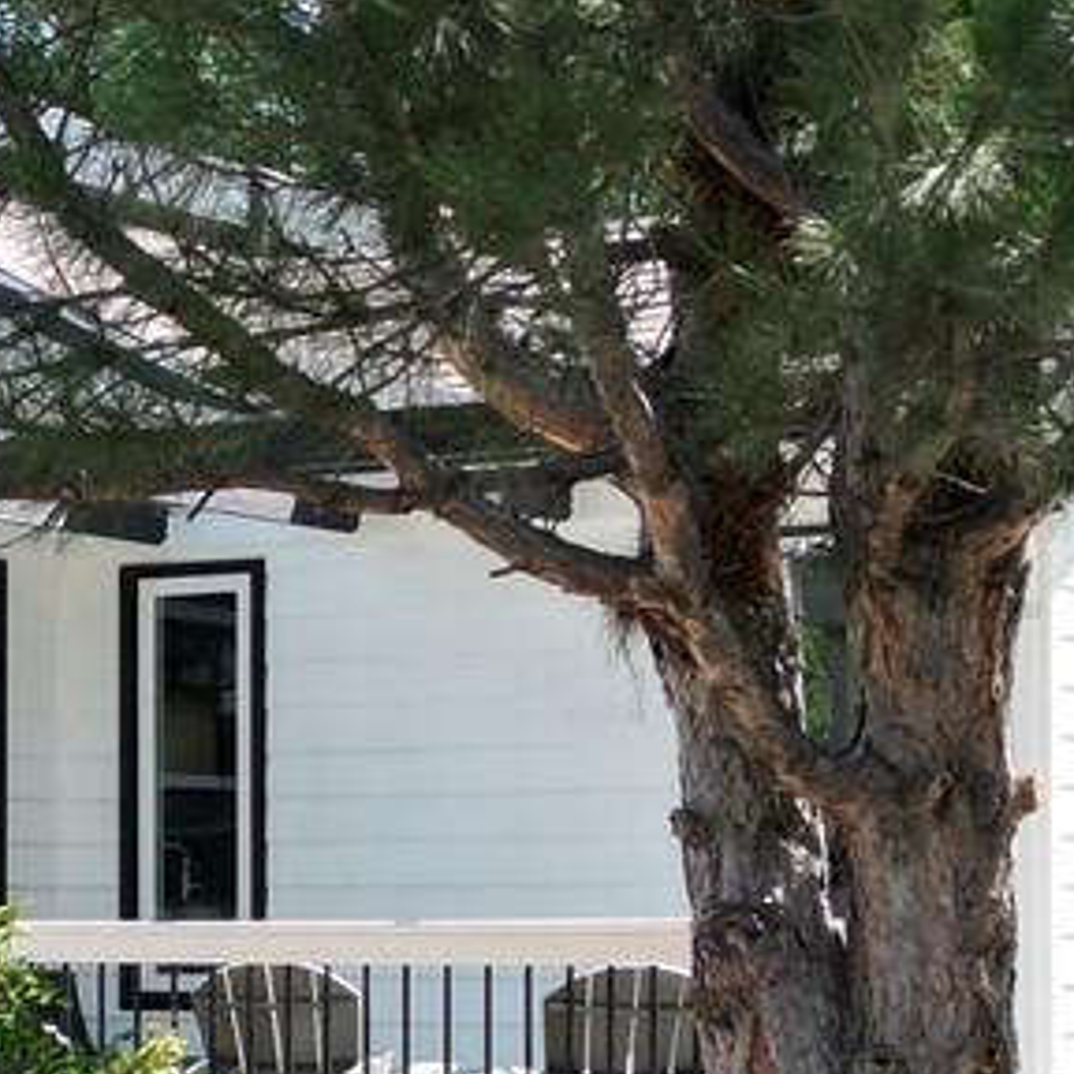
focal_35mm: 118
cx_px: 127
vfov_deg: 14.7
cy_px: 828
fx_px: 4142
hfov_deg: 14.6
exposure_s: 1/1000
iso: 110
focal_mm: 6.72
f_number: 1.7
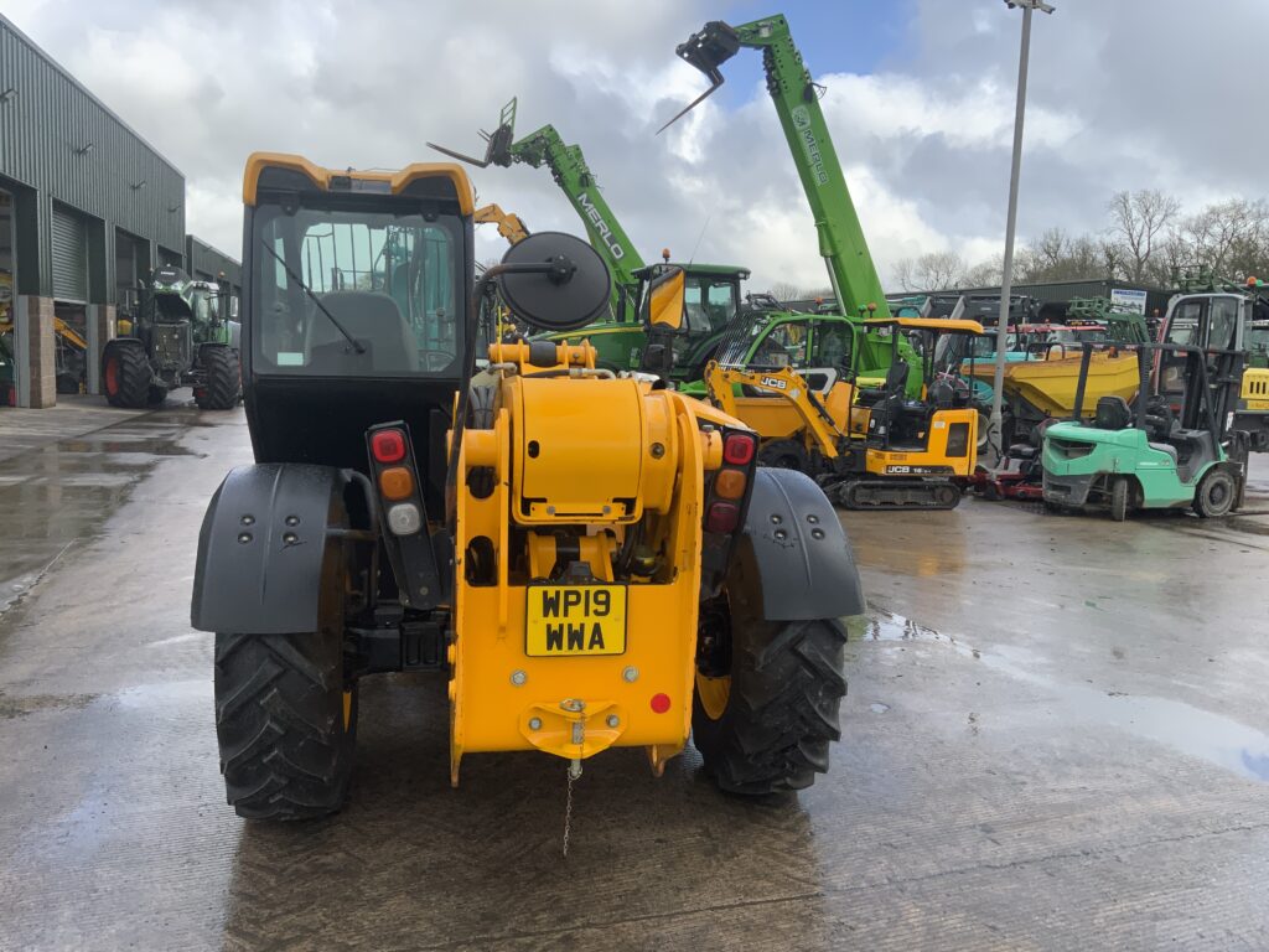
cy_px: 476
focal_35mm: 29
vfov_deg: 48.2
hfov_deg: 61.7
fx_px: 1063
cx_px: 634
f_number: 1.8
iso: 16
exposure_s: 1/657
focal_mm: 3
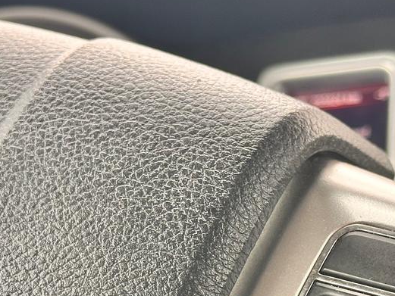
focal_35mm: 118
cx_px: 312
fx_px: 1347
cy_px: 294
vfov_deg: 12.4
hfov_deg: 16.6
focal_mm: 6.86
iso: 80
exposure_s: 1/121
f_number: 1.78
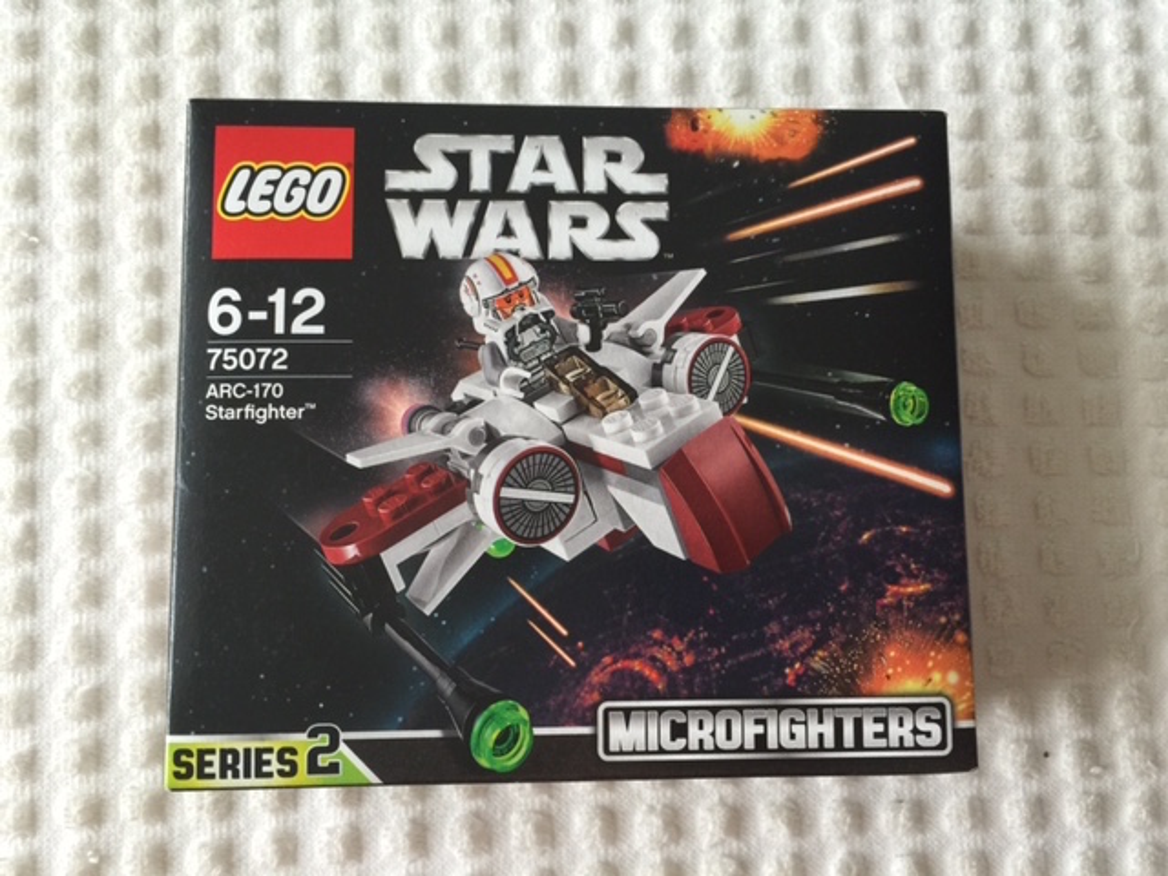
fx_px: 979
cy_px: 438
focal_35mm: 29
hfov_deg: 61.7
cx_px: 584
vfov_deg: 48.2
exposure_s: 1/30
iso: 50
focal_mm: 4.15
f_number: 2.2
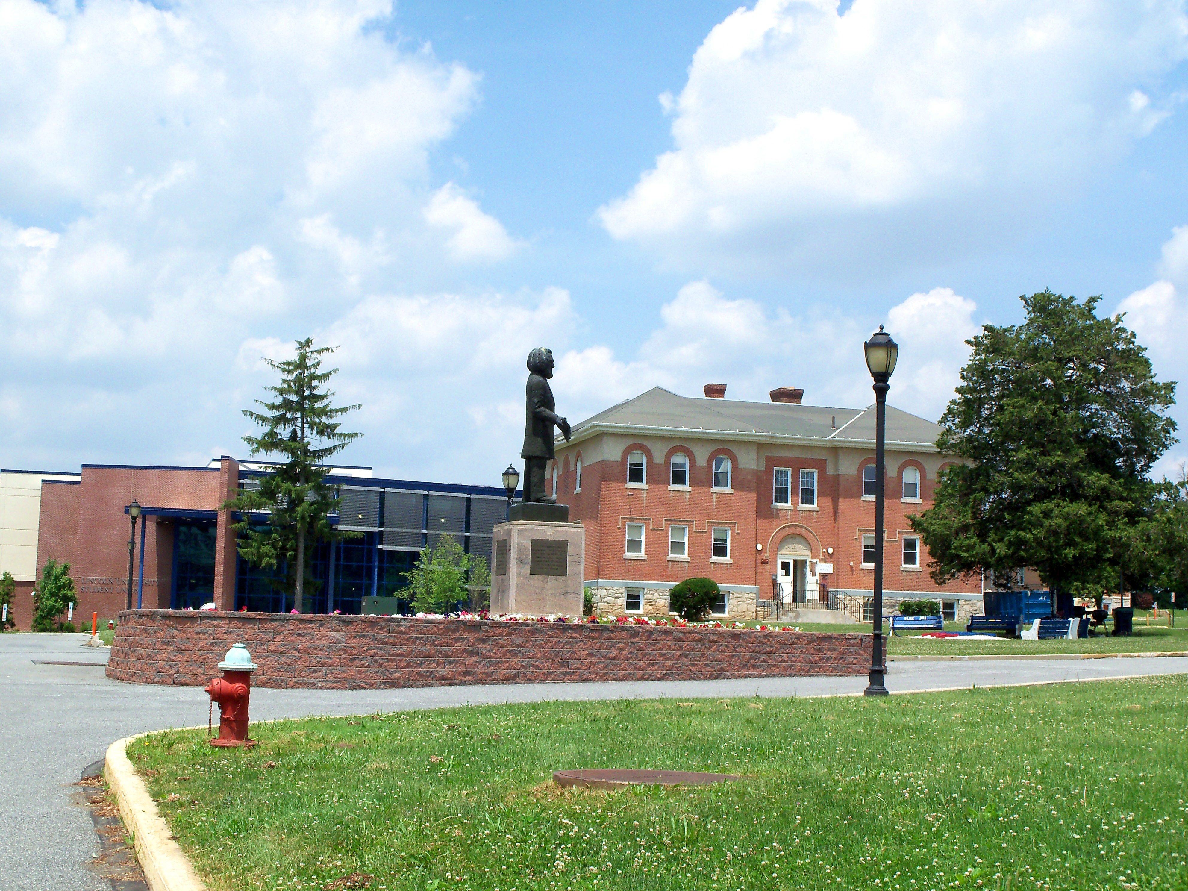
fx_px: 1785
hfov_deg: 36.8
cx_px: 594
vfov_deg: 28.0
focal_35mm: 52
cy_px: 446
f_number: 6
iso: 80
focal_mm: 9.3
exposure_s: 1/400
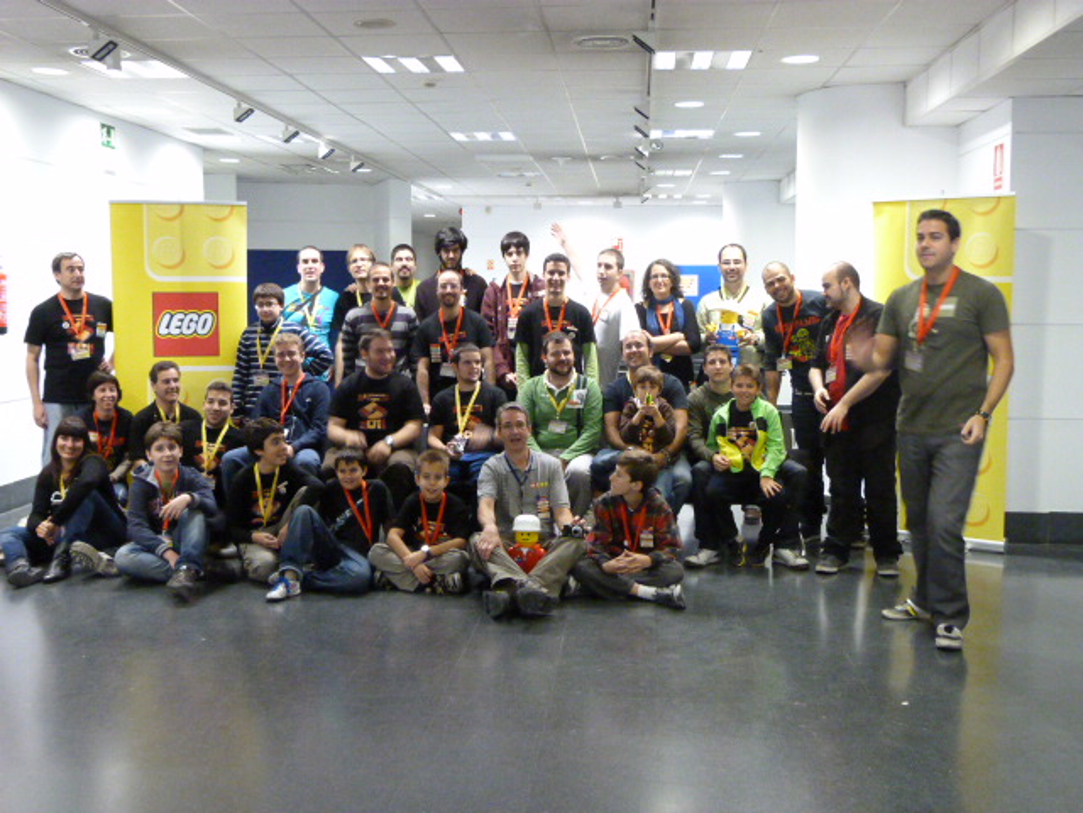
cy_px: 406
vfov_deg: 36.8
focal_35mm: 39
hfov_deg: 47.9
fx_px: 1220
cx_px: 542
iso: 800
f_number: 3.1
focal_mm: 7
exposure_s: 1/15
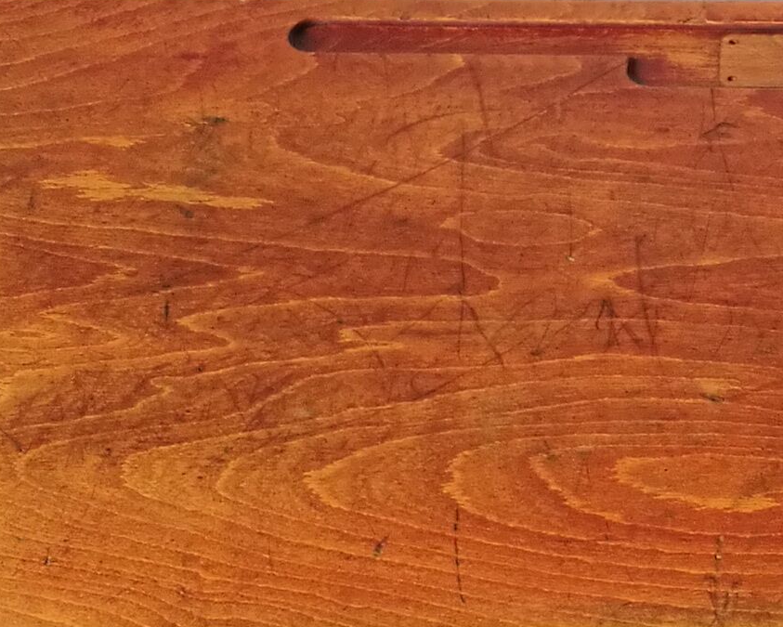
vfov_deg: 15.1
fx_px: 2365
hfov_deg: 18.1
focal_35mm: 102
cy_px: 263
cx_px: 857
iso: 125
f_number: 2.2
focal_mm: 4.5
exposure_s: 1/50
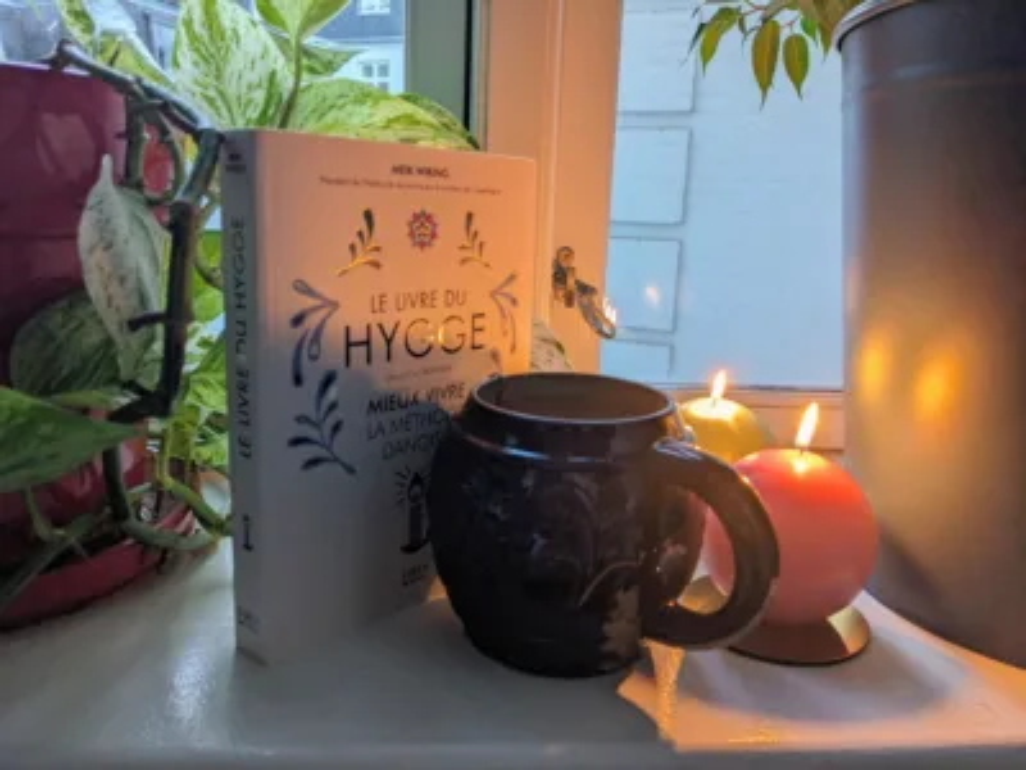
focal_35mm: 27
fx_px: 800
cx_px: 513
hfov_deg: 65.3
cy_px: 385
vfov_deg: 51.4
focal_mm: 4.38
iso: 56
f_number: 1.73
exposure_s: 1/23.8
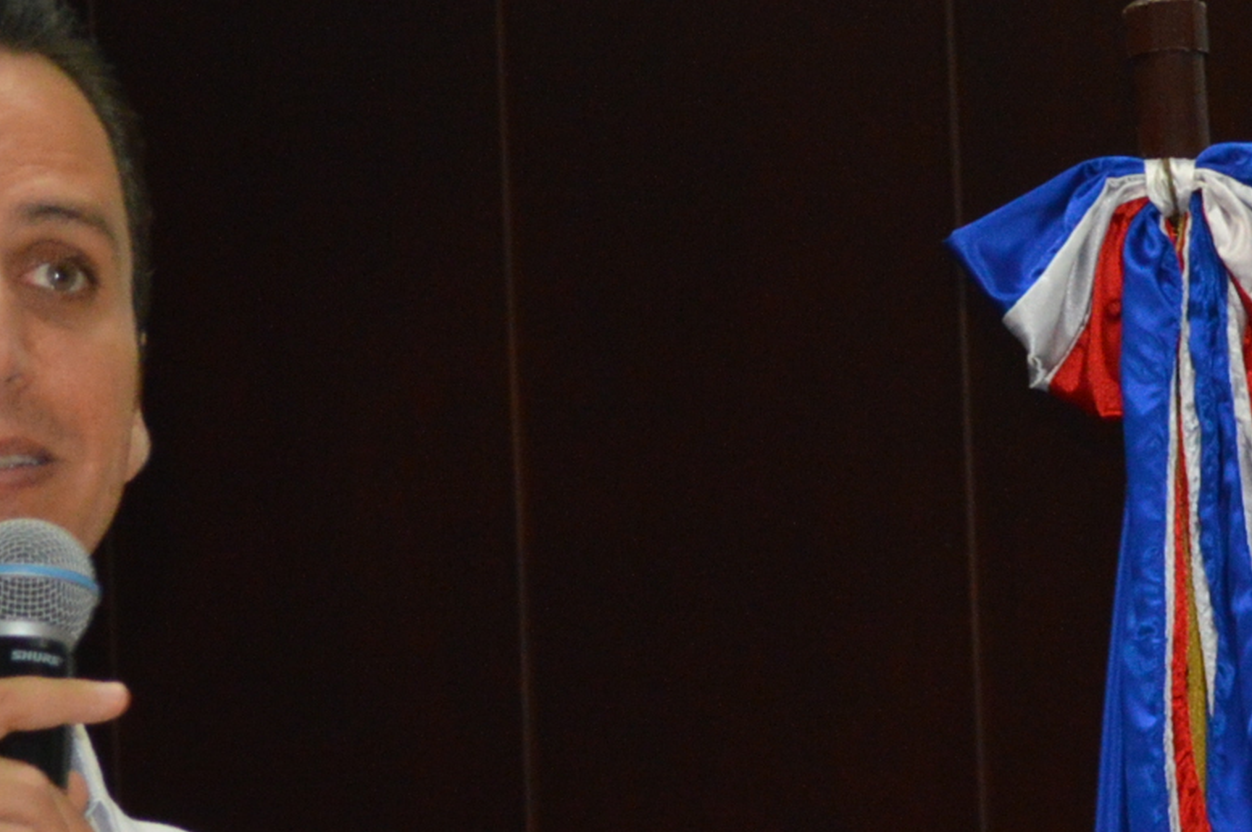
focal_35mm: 221
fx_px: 7679
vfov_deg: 6.1
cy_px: 1251
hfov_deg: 9.3
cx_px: 1292
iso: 640
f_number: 5
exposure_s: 1/60
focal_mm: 38
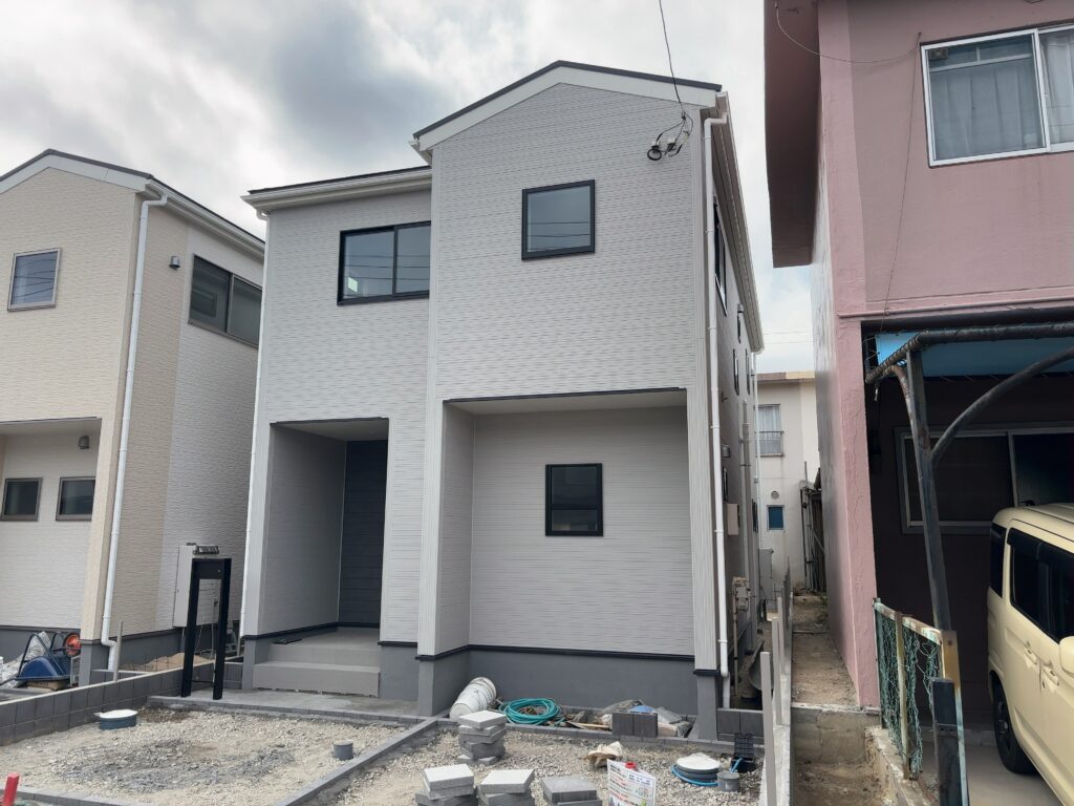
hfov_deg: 67.3
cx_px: 537
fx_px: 807
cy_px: 403
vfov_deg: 53.1
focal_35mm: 26
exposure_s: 1/1949
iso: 50
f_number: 1.6
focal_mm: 5.96
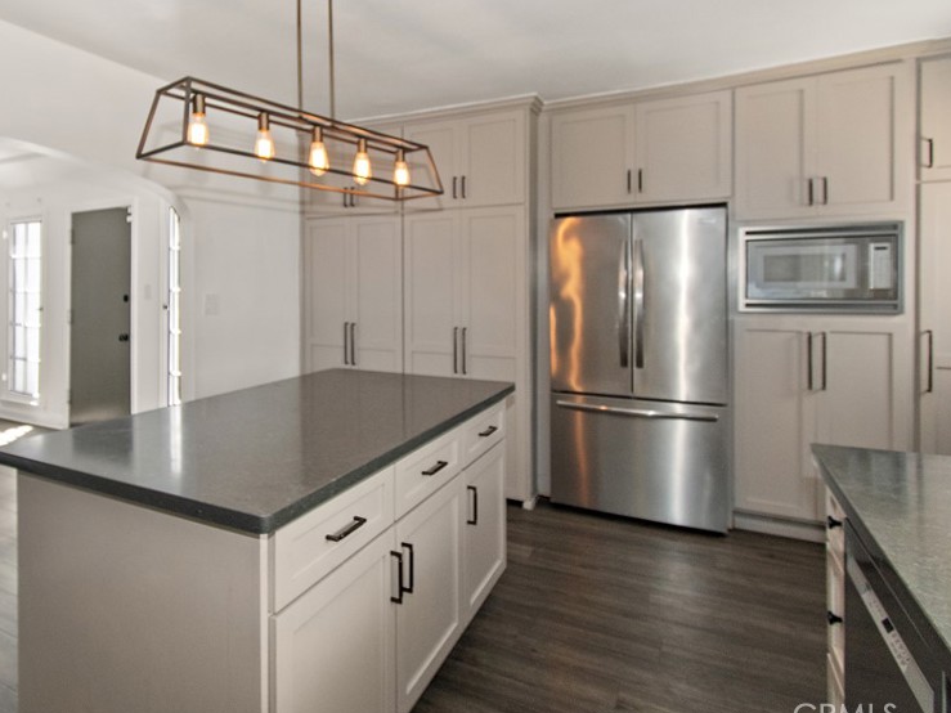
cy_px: 294
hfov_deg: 80.3
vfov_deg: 65.5
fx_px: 549
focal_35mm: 20
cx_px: 360
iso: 320
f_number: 5.6
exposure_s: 1/100
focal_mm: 10
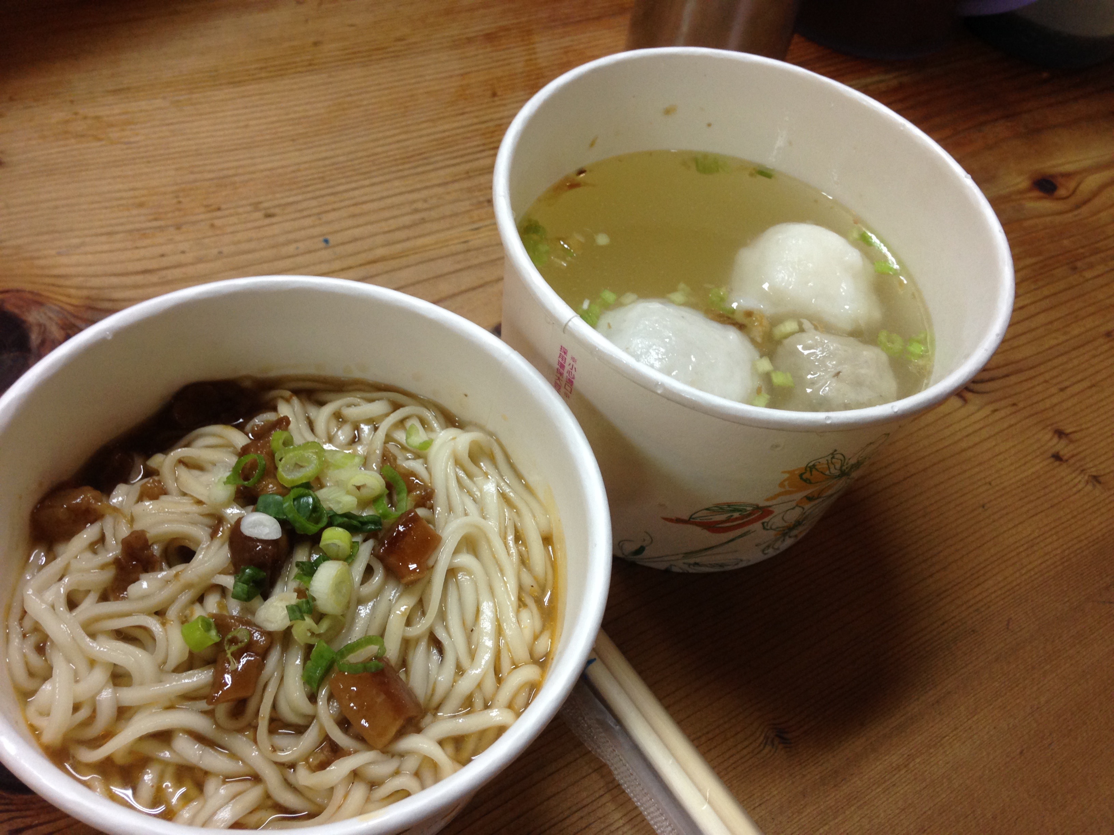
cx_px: 557
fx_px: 1062
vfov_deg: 42.9
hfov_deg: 55.4
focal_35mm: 33
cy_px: 418
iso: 100
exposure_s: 1/20
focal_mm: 4.12
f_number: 2.4
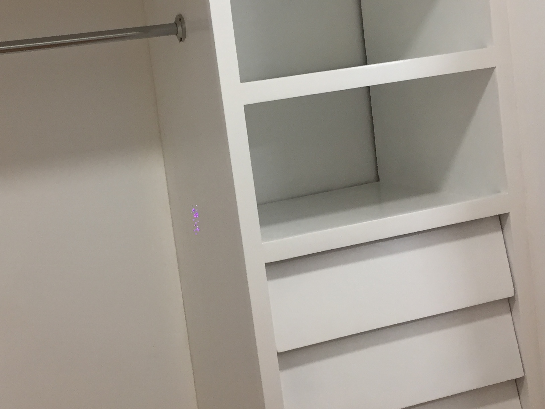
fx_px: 913
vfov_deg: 25.2
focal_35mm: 58
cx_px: 193
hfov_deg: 33.0
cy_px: 172
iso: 32
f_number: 2.2
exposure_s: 1/30
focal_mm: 4.15
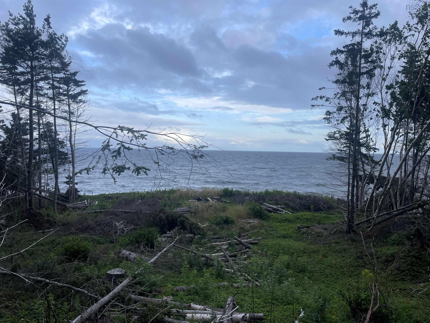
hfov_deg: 67.3
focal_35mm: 26
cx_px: 215
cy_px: 162
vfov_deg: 53.1
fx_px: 323
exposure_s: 1/1261
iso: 32
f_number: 1.6
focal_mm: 4.2
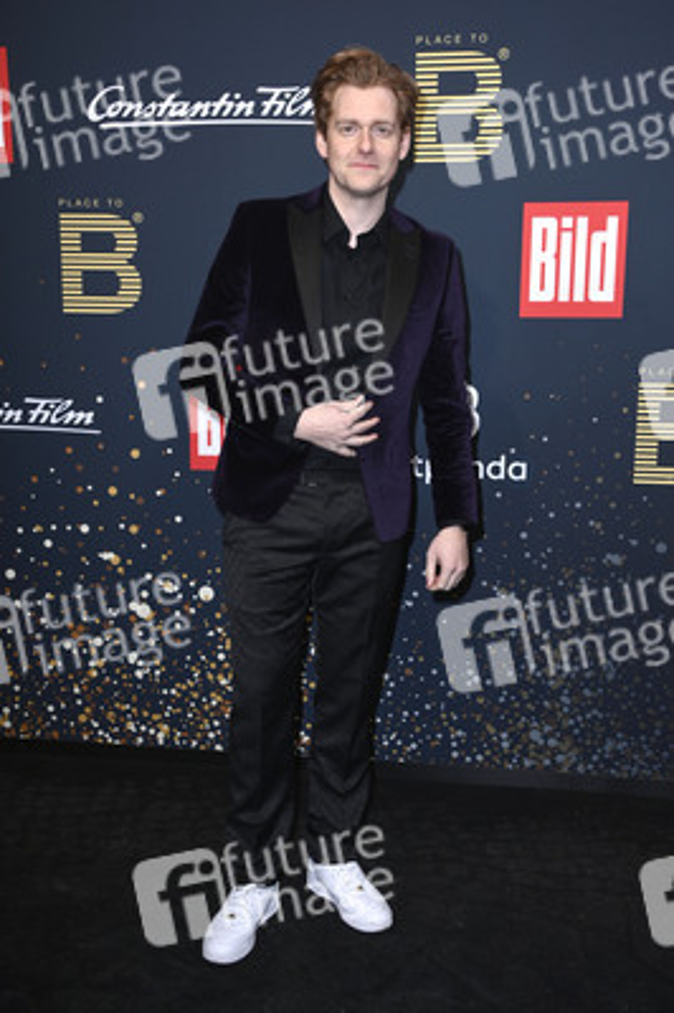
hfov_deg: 30.5
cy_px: 506
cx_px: 337
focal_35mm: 44
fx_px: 1238
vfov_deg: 44.5
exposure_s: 1/250
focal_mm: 44
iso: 320
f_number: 5.6
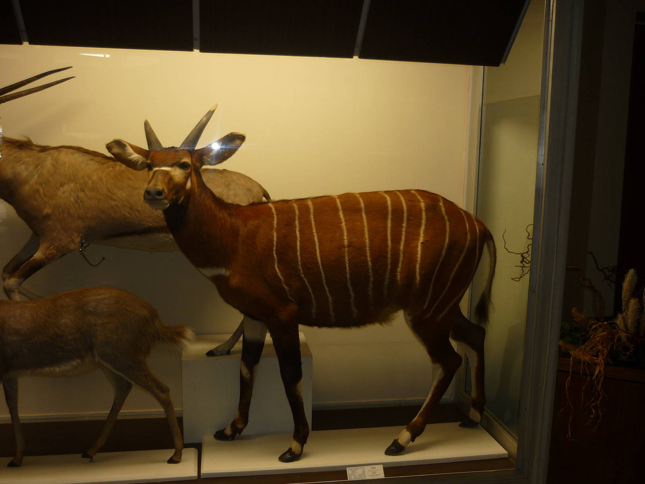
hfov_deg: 55.4
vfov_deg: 42.9
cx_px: 322
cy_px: 242
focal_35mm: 33
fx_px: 615
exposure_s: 1/30
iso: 100
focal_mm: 5.5
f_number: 2.8
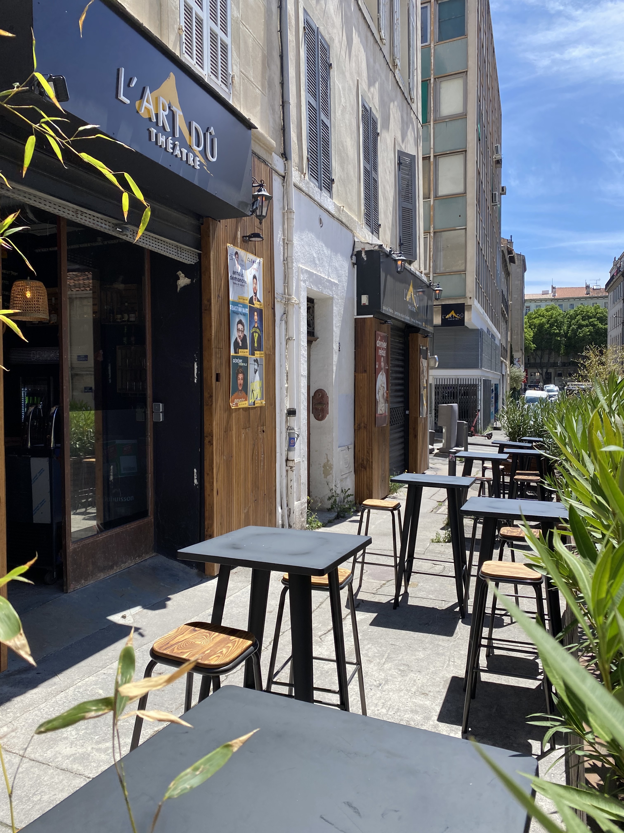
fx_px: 625
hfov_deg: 53.1
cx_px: 312
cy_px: 416
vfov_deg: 67.3
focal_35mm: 26
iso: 32
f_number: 1.8
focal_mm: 4.25
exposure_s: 1/1779
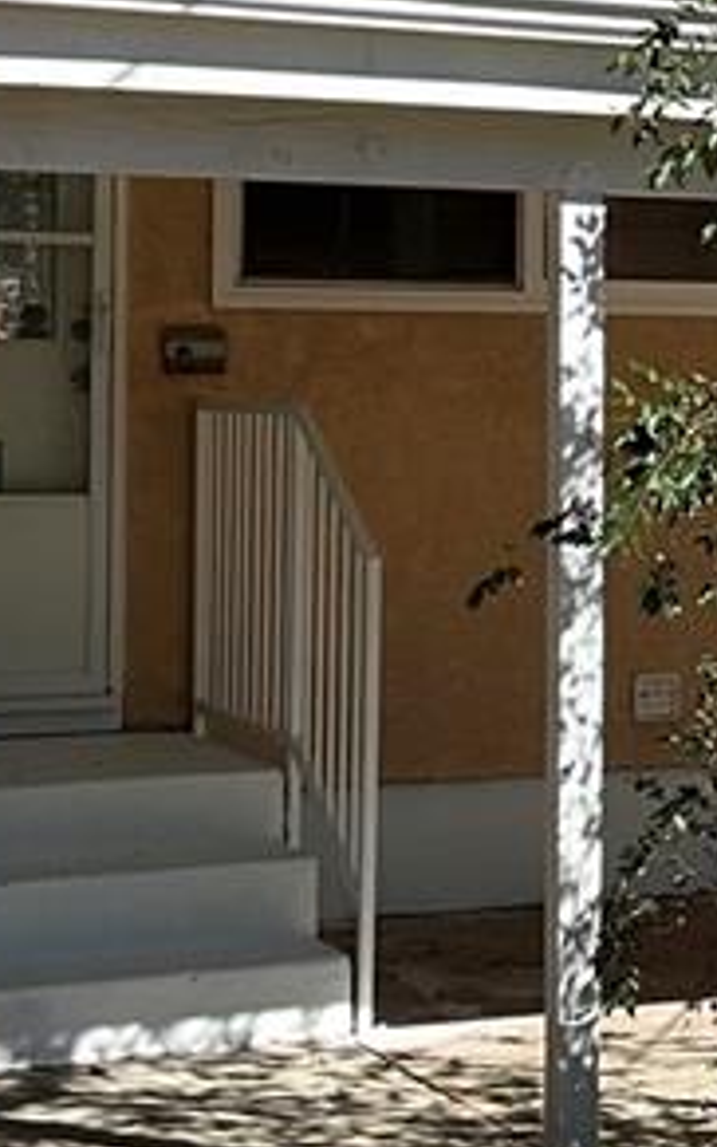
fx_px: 3375
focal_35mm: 108
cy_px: 317
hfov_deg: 11.5
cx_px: 1142
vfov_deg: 19.2
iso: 25
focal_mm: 3
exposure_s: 1/1730
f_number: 1.8
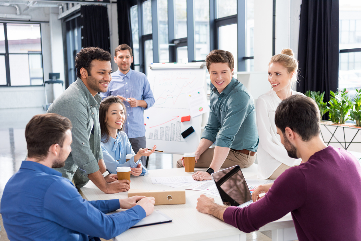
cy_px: 120
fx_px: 522
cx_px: 180
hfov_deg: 38.2
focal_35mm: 52
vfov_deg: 26.0
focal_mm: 52
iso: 250
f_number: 4
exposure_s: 1/100
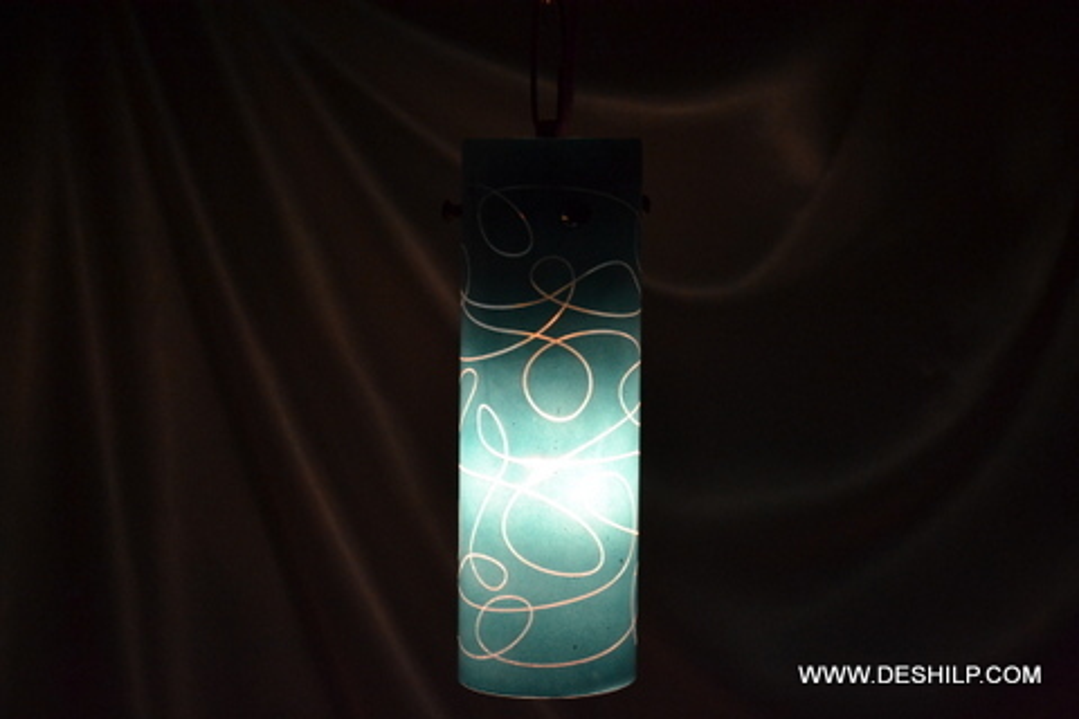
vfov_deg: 16.6
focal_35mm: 82
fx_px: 2473
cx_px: 540
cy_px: 360
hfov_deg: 24.6
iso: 1400
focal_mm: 55
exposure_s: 1/30
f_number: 5.6
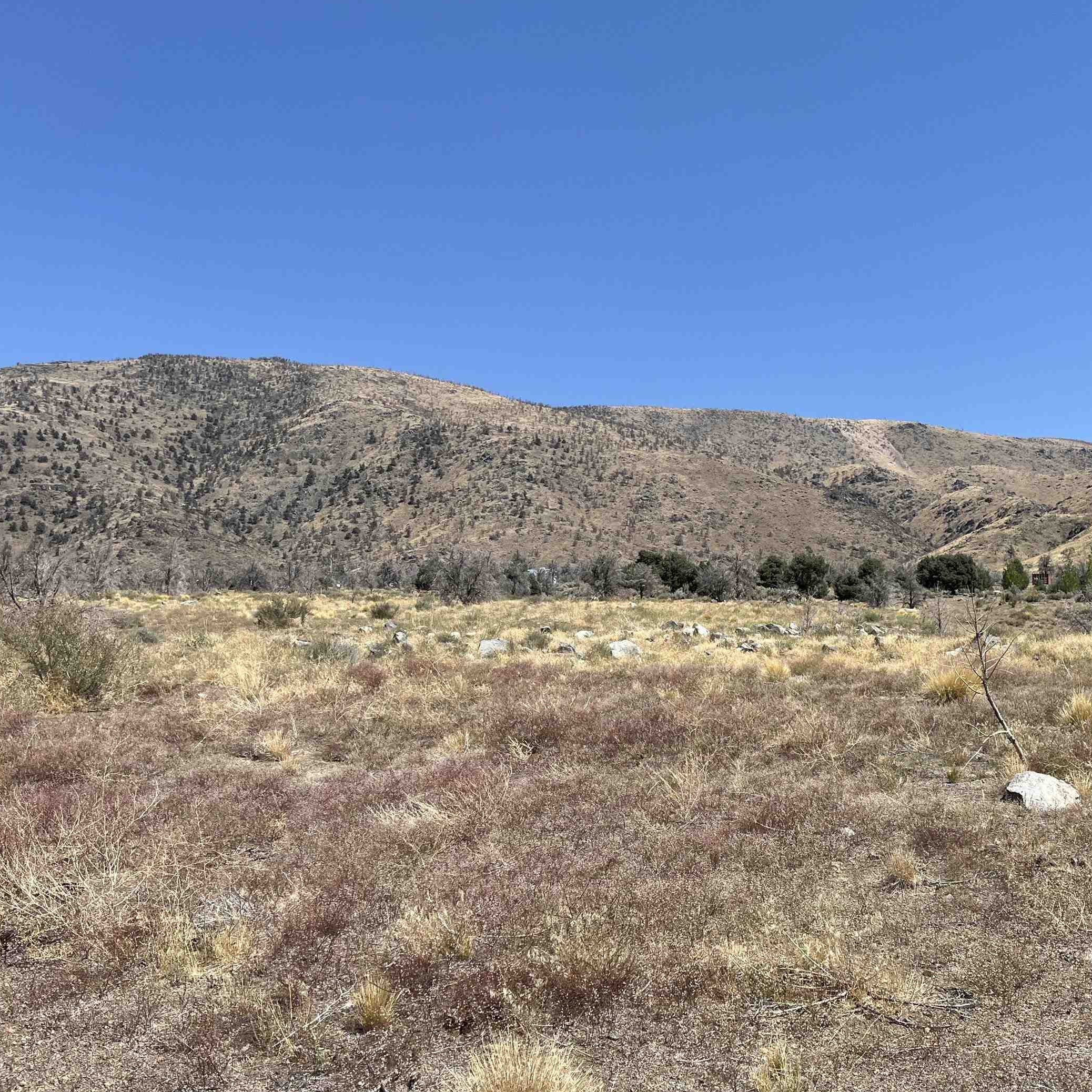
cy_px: 584
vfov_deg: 48.4
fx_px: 1213
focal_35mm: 34
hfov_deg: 47.4
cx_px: 753
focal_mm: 5.1
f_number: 1.6
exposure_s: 1/4310
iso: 50
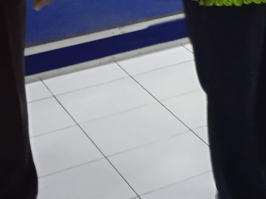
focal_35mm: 105
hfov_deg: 17.0
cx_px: 398
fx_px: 807
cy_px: -146
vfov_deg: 12.9
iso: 1356
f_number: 2.2
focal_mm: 3.43
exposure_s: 1/14.3
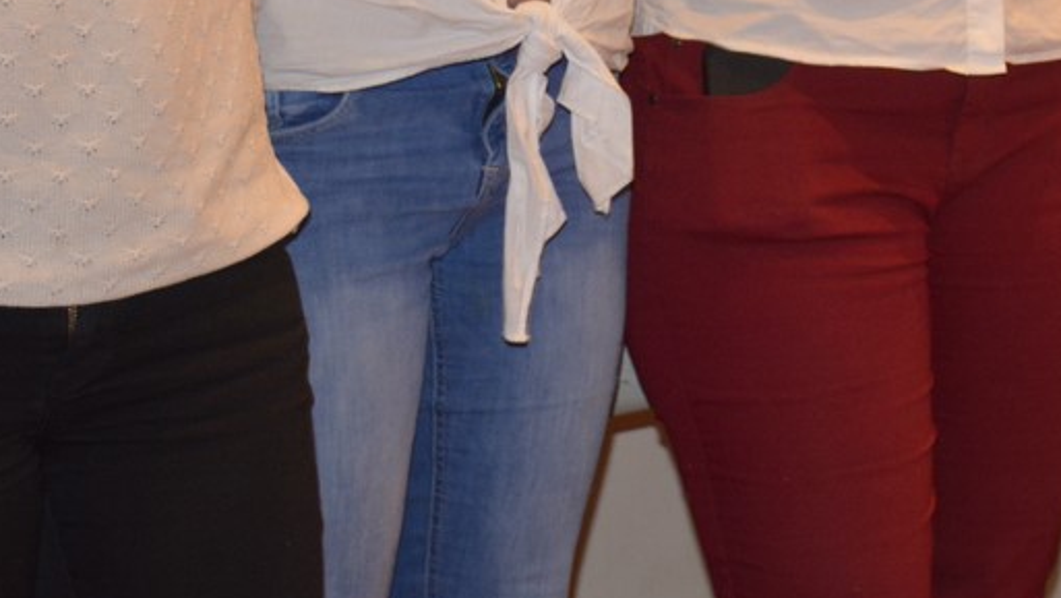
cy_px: -306
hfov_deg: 16.1
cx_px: 1198
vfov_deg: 9.2
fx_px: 3631
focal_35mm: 129
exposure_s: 1/30
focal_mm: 26
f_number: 3.8
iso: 720
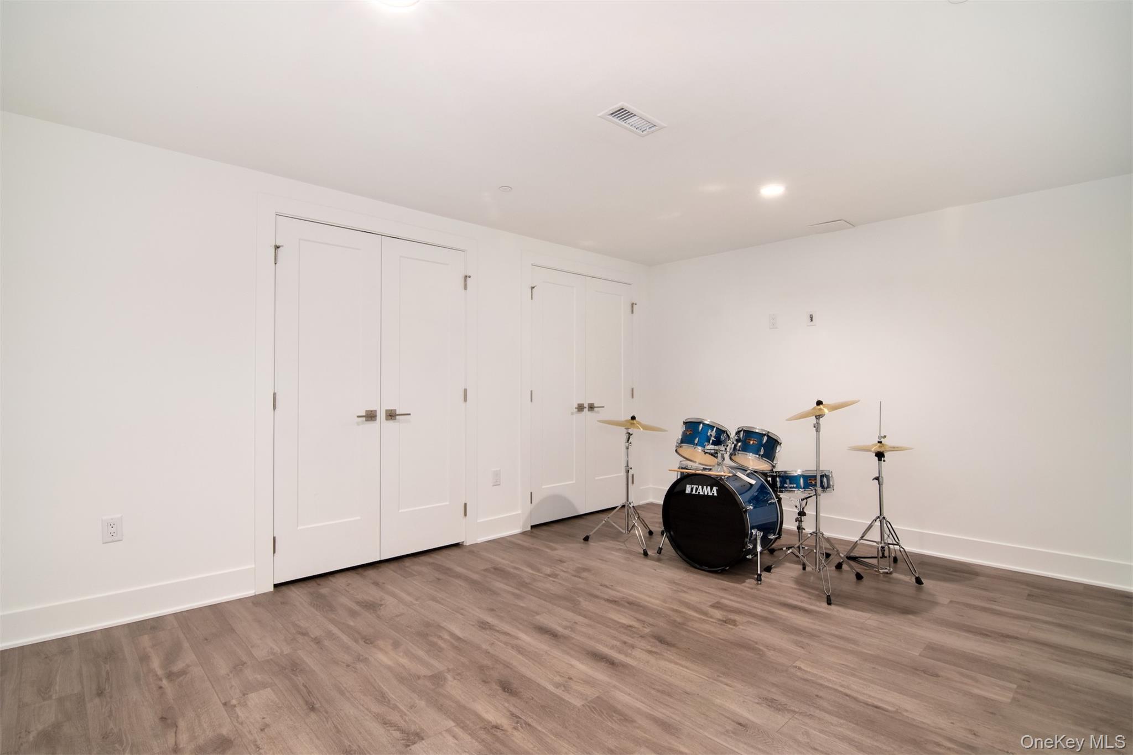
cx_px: 566
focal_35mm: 16
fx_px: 519
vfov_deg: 72.0
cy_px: 378
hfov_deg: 95.0
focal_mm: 11
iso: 640
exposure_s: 1/30
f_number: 11
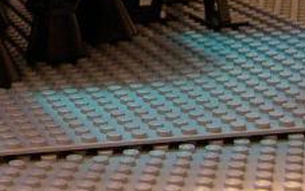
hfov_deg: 13.5
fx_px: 1181
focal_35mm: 142
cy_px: -129
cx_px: -204
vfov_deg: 8.9
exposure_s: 1/25.8
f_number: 2.8
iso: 400
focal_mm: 8
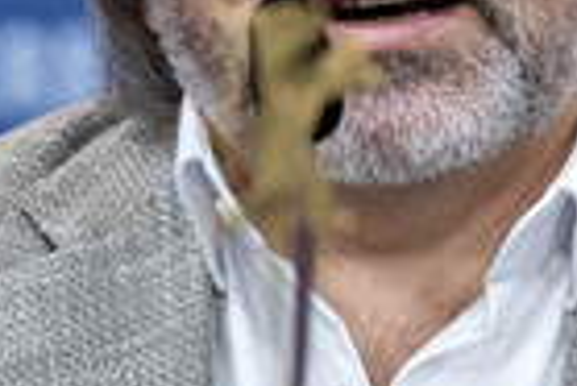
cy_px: 8
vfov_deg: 2.3
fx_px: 9675
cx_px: 616
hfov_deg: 3.4
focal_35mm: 603
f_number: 2.8
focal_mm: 124.3
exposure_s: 1/300
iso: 1250
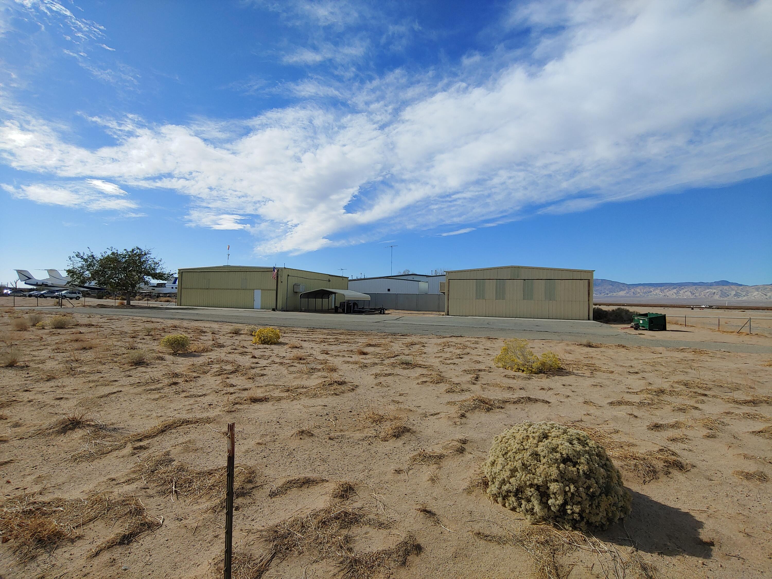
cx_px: 386
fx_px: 357
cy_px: 290
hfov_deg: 94.5
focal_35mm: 16
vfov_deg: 78.1
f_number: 1.9
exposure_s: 1/1724
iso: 50
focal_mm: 2.18
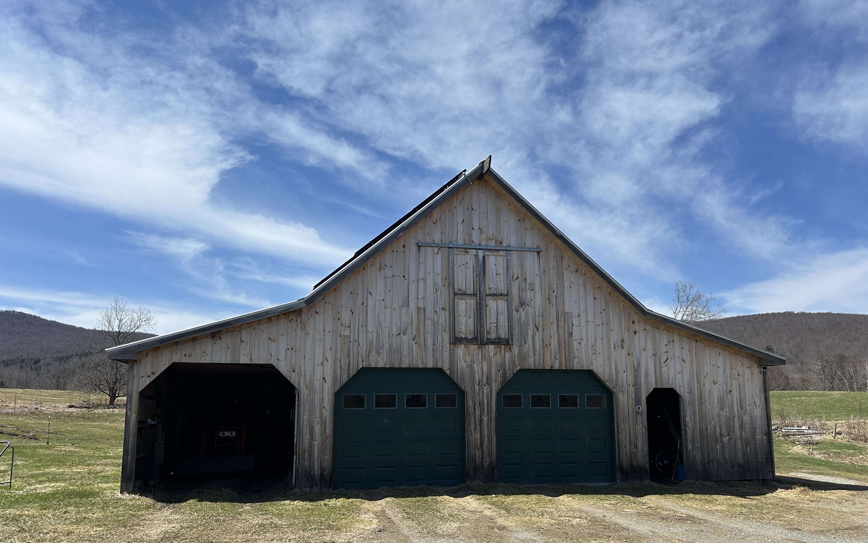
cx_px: 440
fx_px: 662
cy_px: 315
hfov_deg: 66.5
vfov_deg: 44.4
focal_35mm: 28
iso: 50
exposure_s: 1/5587
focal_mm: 5.7
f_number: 1.5
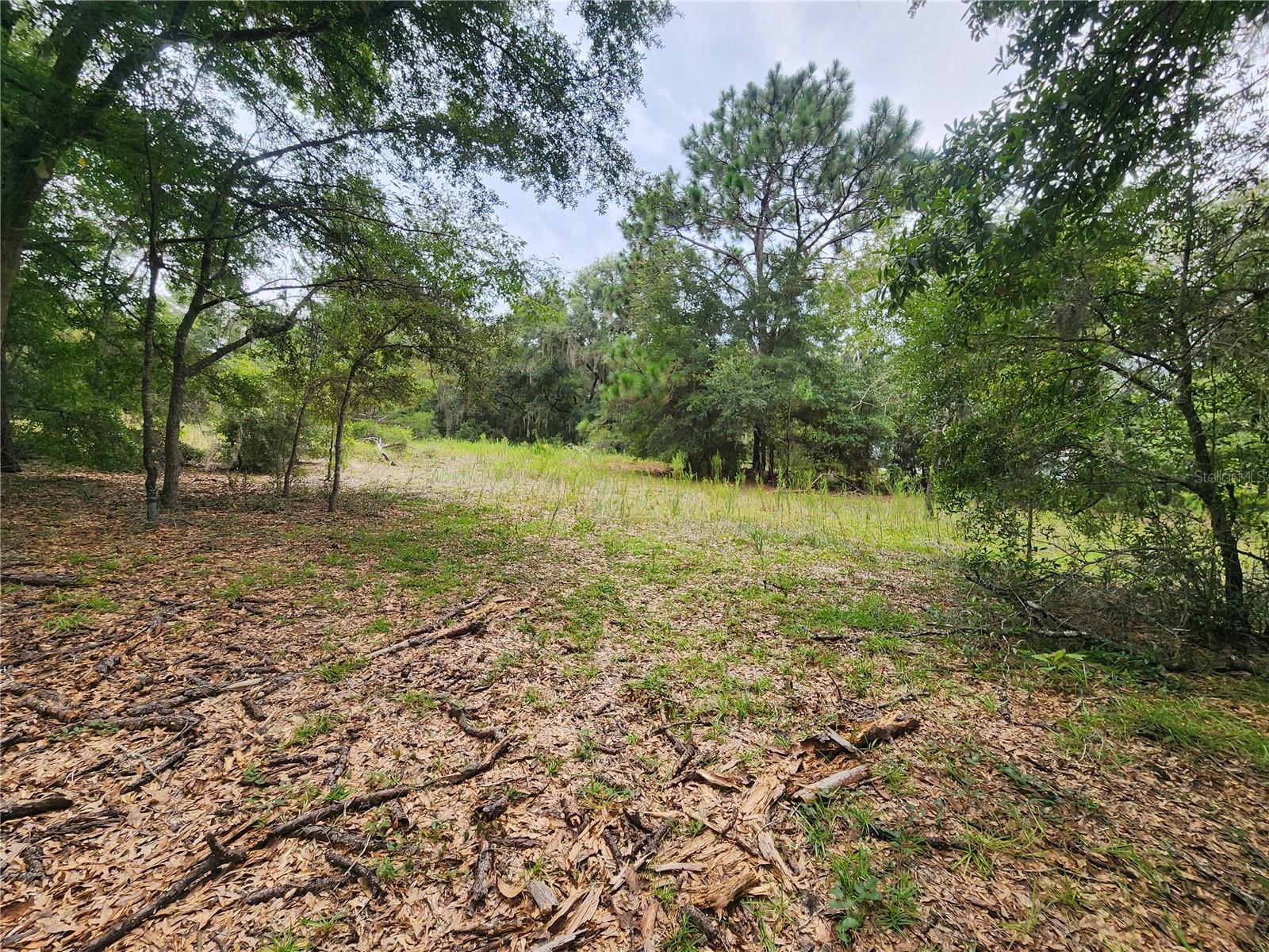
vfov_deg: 89.9
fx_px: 477
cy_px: 476
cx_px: 634
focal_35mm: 13
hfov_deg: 106.2
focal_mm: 2.2
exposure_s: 1/560
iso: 50
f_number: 2.2
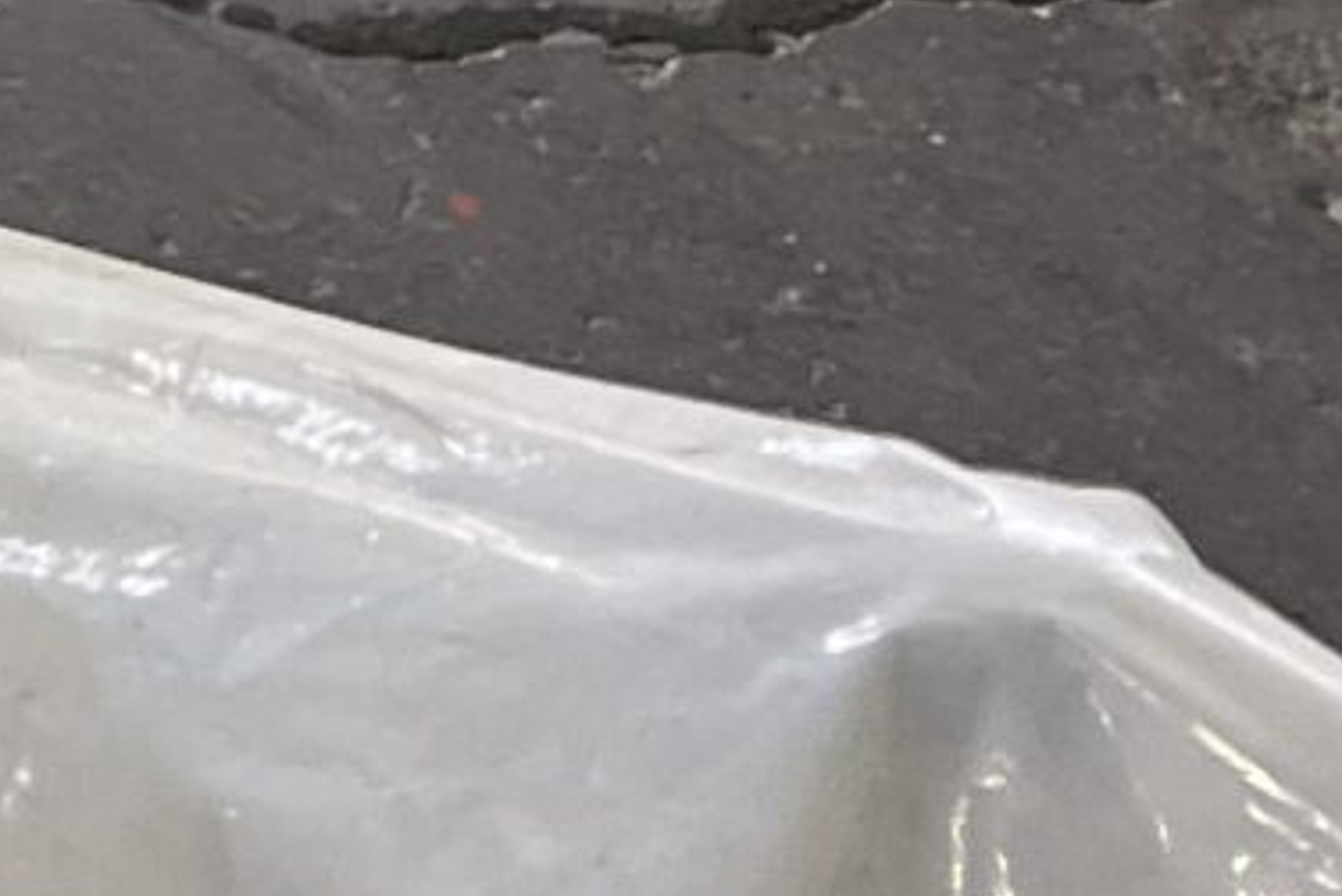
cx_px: -2934
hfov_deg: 8.8
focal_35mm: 184
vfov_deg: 6.9
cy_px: -1574
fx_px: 6861
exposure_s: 1/100
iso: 80
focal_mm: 5.7
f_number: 1.5
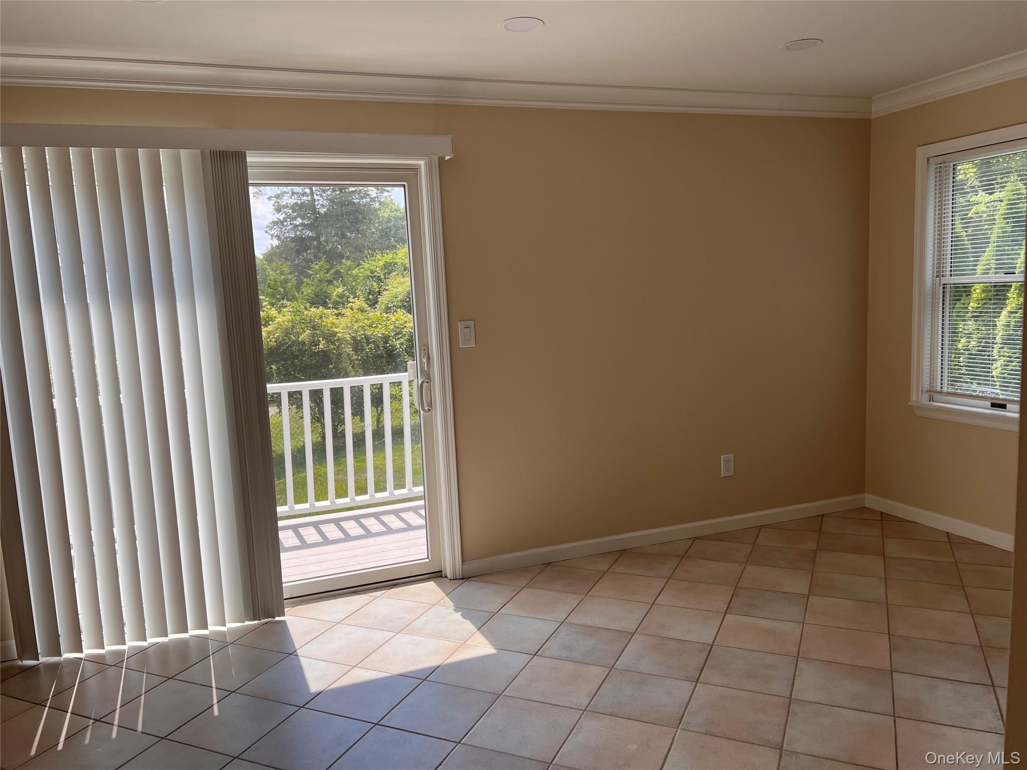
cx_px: 514
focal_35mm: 26
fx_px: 771
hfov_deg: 67.3
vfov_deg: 53.1
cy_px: 385
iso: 50
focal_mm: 5.7
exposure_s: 1/808
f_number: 1.5
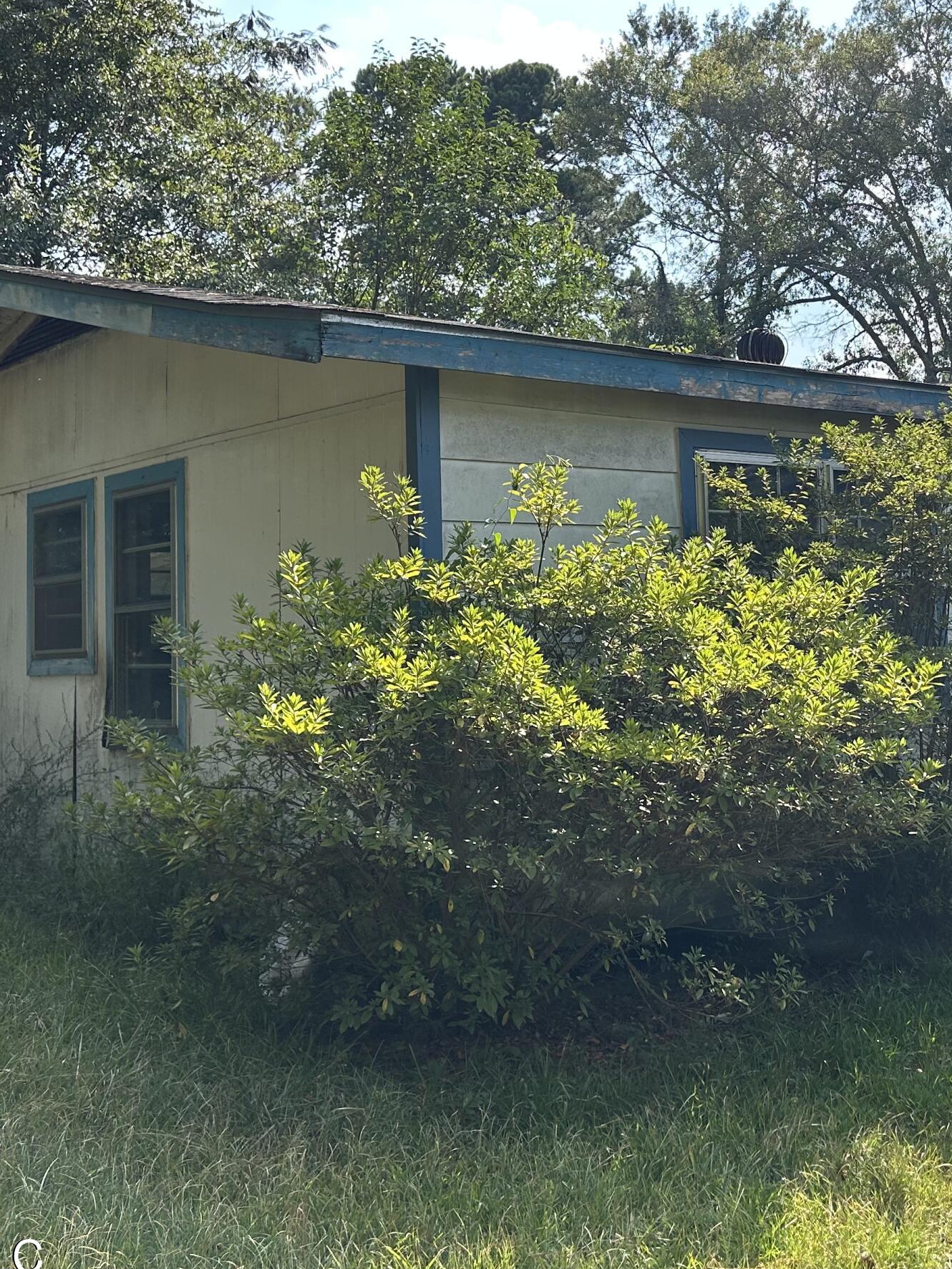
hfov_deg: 31.8
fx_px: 1613
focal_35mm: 44
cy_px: 525
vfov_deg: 42.8
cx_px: 787
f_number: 1.5
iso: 50
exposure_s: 1/1344
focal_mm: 5.7
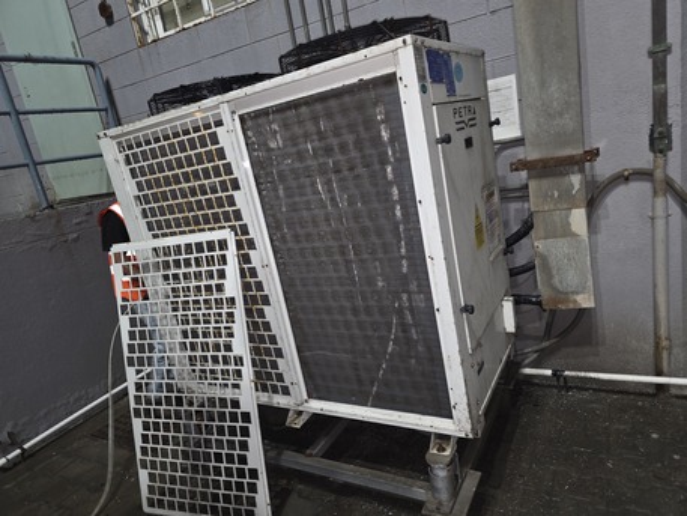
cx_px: 344
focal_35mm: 23
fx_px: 457
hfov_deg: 73.9
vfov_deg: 58.9
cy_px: 258
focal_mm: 6.3
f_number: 1.7
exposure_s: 1/13.1
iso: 125
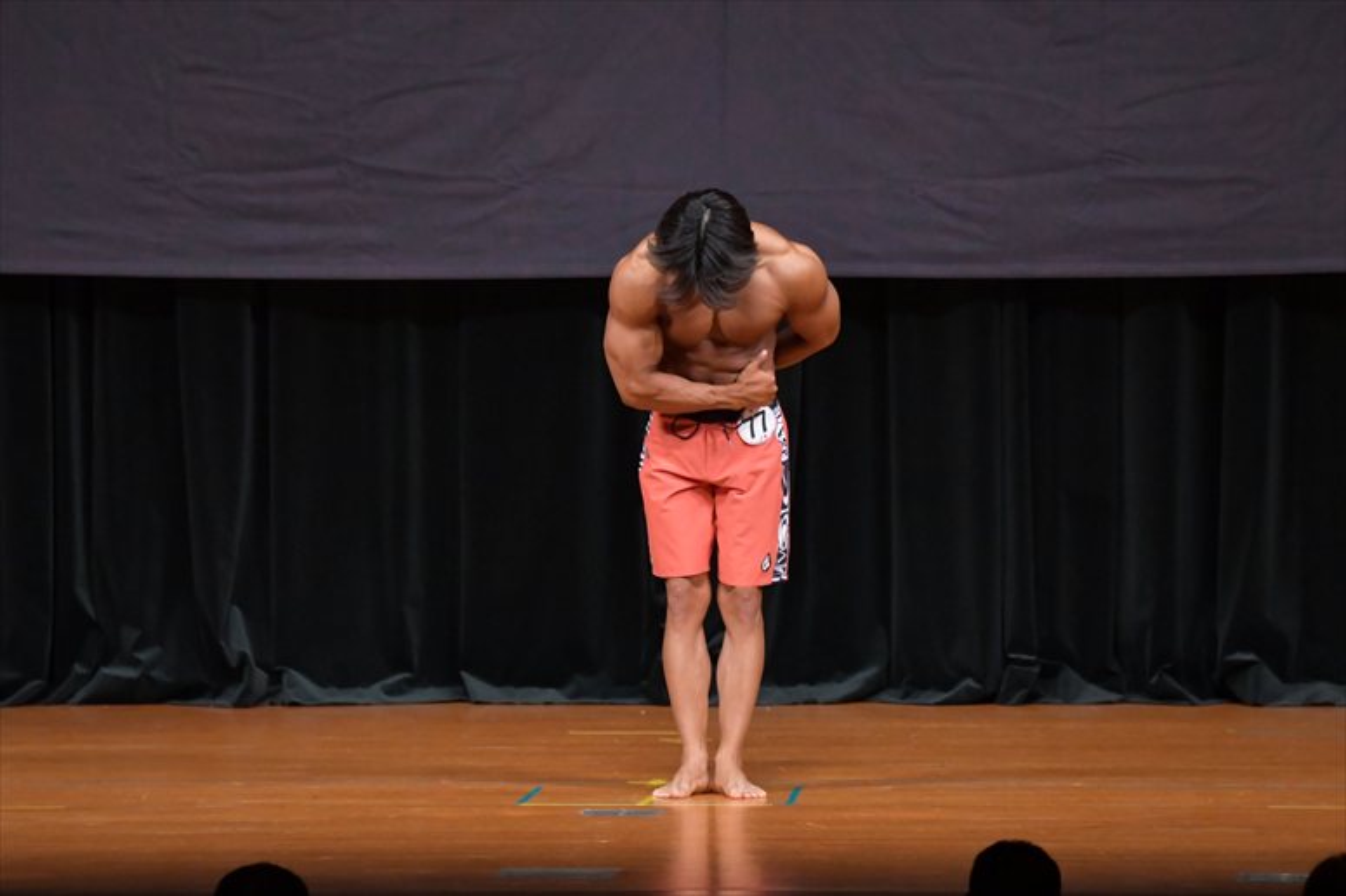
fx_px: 10090
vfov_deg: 5.1
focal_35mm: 270
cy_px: 448
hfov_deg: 7.6
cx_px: 673
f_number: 5.6
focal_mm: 180
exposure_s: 1/400
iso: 5000
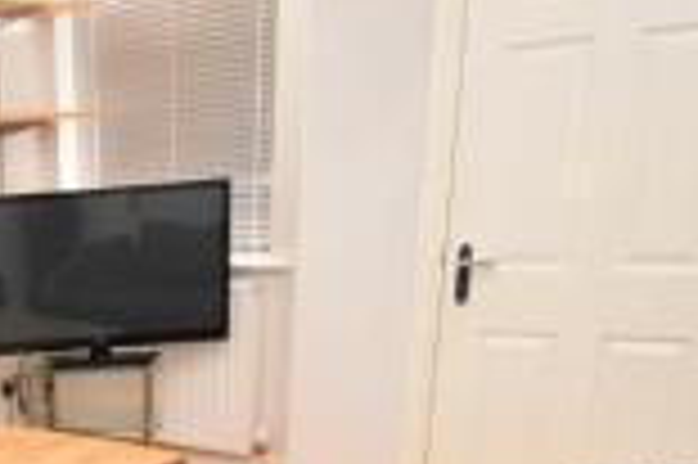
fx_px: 891
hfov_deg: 37.4
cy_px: 516
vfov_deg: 26.7
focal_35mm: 46
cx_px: -27
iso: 3200
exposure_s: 1/25
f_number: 4.5
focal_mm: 10
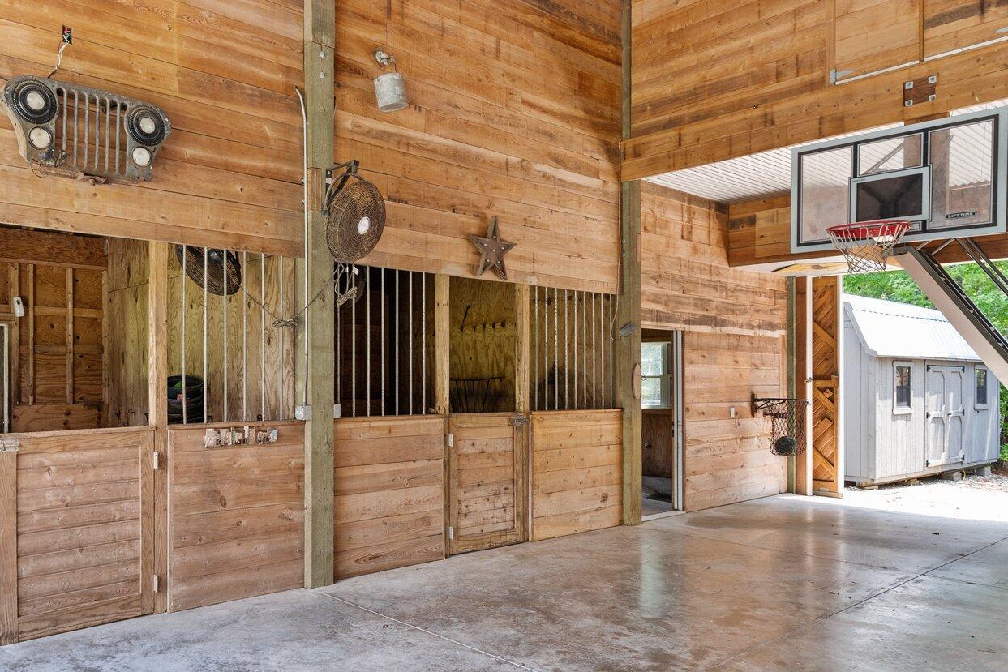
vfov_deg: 46.3
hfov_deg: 64.1
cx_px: 350
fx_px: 784
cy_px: 372
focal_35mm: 28
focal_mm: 17
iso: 400
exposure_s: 1/80
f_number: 5.6
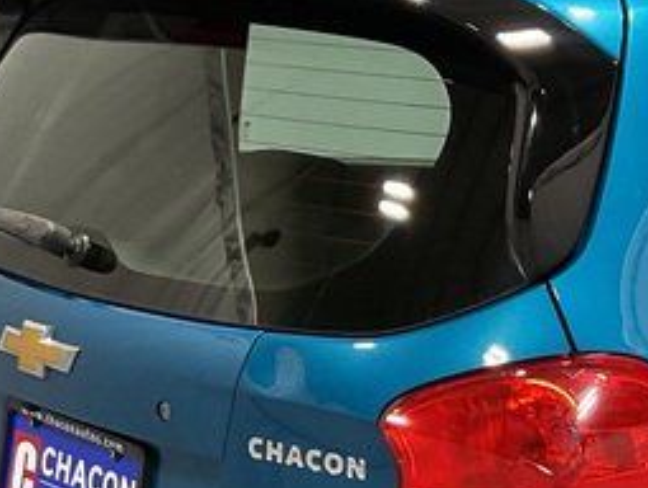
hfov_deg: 17.3
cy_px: 503
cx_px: 739
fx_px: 2043
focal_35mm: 109
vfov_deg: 13.4
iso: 100
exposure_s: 1/60
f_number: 1.8
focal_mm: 3
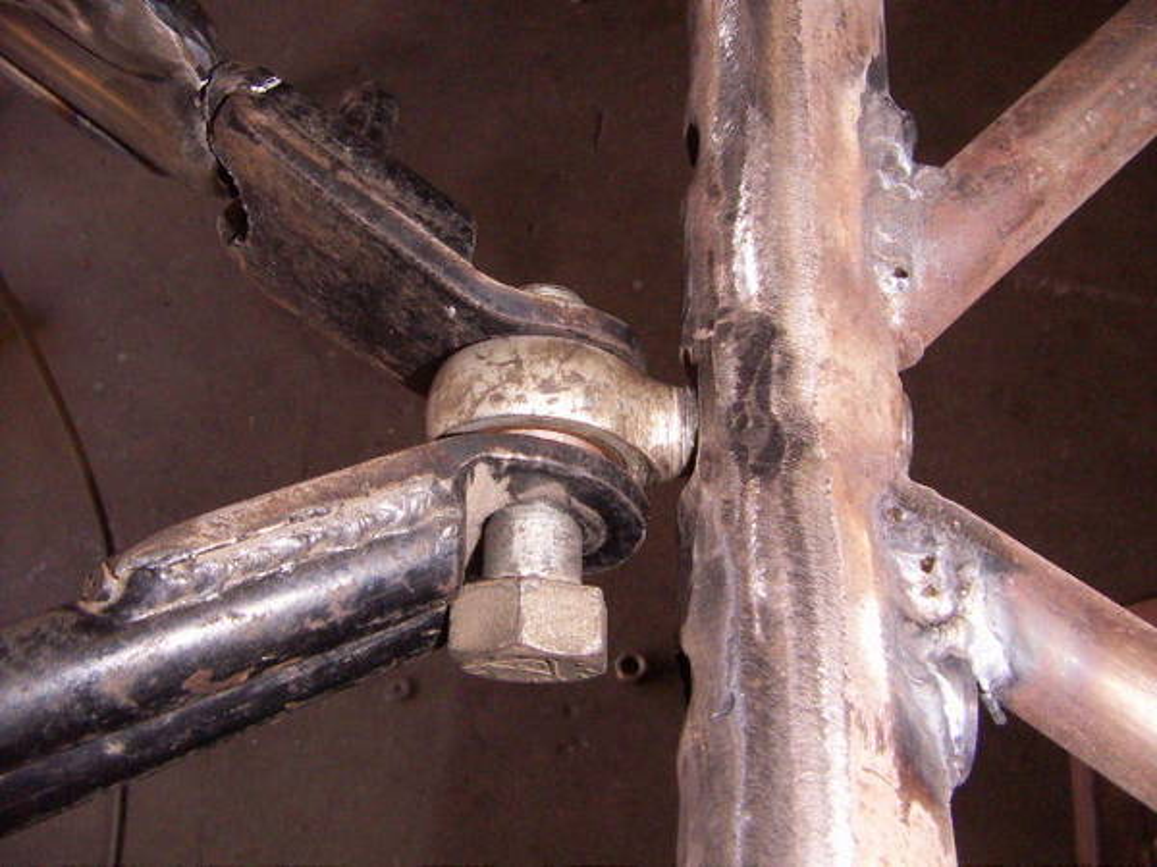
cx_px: 578
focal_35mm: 36
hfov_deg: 51.4
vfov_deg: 39.7
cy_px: 434
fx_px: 1203
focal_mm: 4.7
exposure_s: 1/50
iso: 200
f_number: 6.7
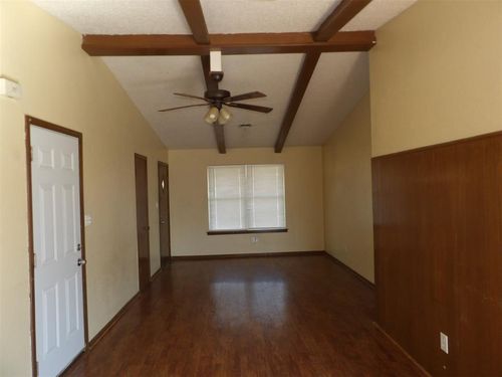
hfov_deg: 71.6
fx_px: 348
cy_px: 188
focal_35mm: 24
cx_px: 251
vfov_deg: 56.8
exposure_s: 1/33
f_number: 3.2
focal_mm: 4.3
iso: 200
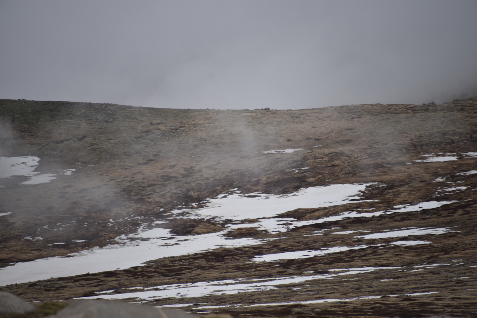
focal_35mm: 300
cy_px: 159
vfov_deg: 4.6
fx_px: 3976
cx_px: 238
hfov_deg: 6.9
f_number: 5.6
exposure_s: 1/640
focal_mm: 300
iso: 125
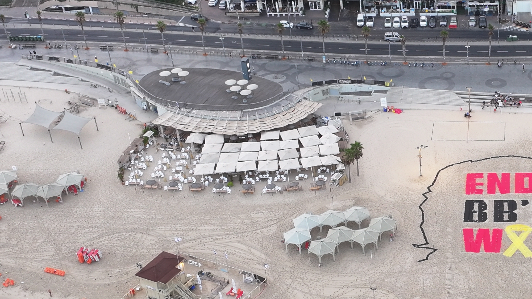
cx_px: 515
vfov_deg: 17.3
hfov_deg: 28.9
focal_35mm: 69
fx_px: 973
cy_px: 262
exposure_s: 1/30
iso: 100
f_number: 2.8
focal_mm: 12.29
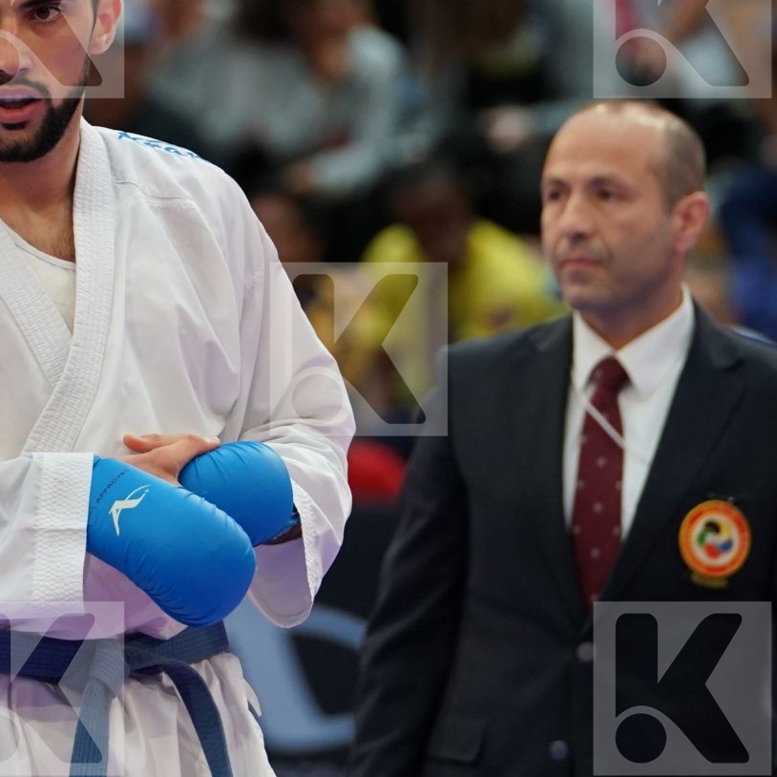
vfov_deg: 4.4
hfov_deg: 4.4
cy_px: 349
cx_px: 35
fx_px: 10209
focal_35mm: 402
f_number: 2.8
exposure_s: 1/1000
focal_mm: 143
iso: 1600
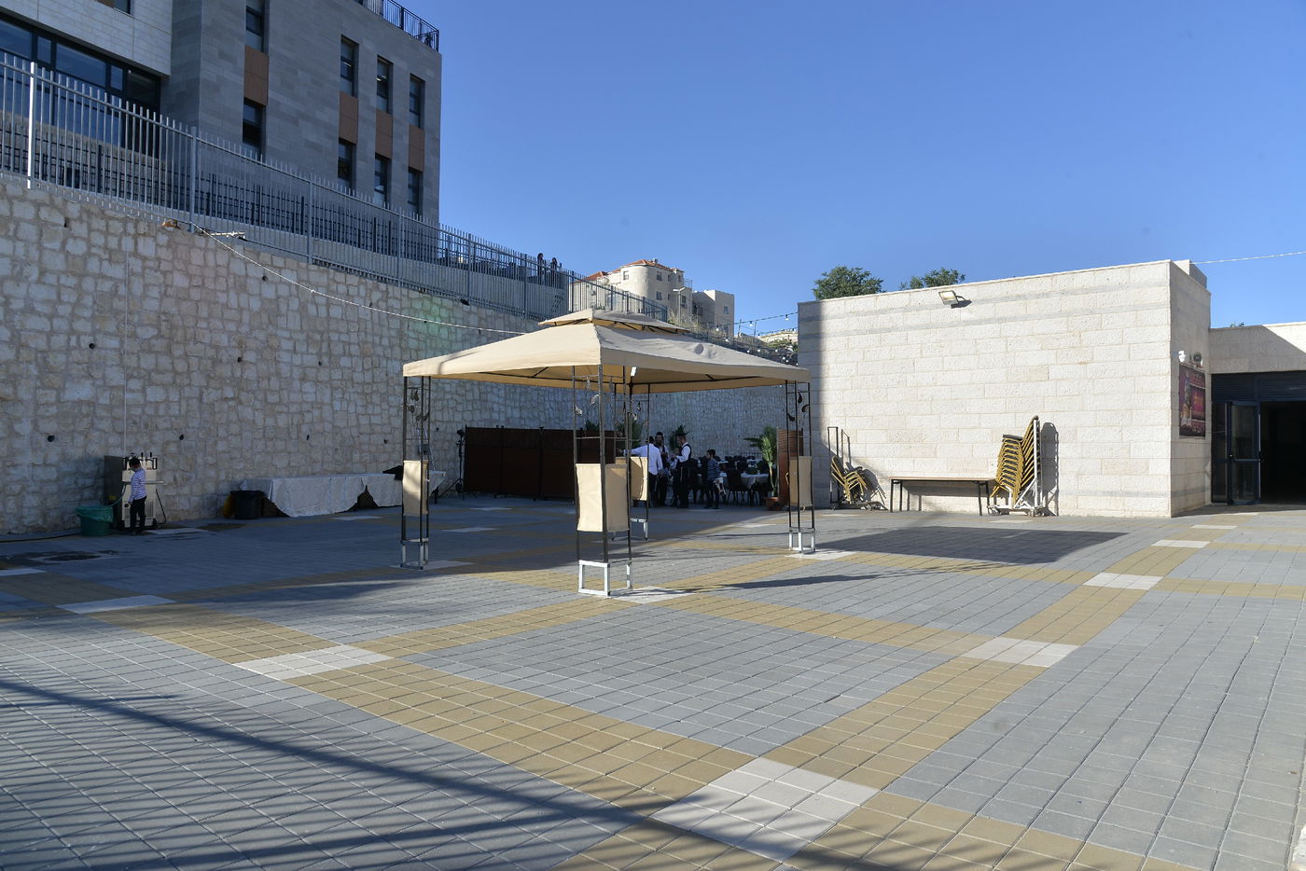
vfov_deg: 53.2
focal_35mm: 24
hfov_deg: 73.7
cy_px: 436
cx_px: 653
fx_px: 871
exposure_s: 1/200
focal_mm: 24
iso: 125
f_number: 10
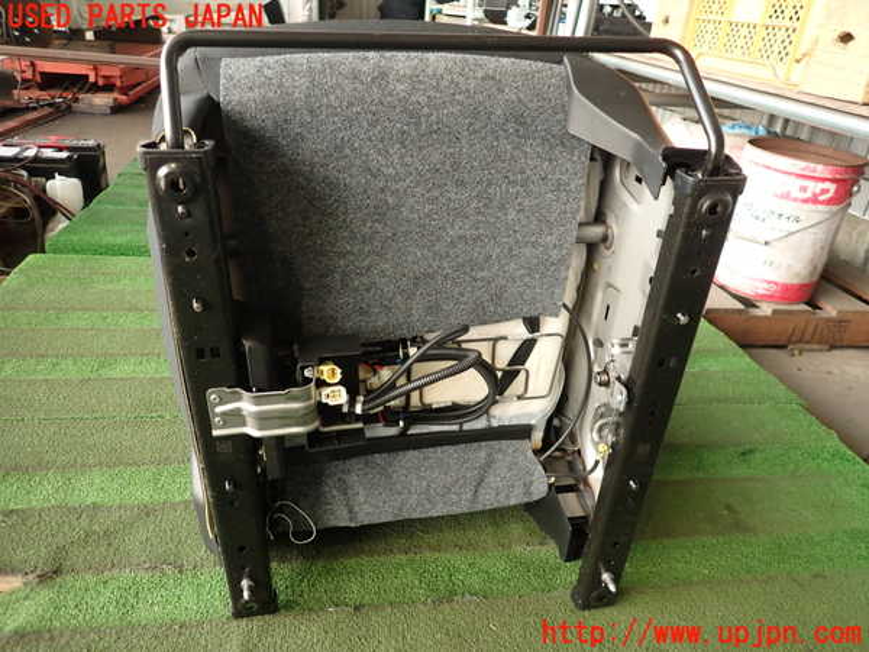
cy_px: 326
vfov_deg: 54.9
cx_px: 434
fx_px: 628
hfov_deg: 69.4
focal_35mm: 25
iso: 200
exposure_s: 1/60
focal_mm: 4.5
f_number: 2
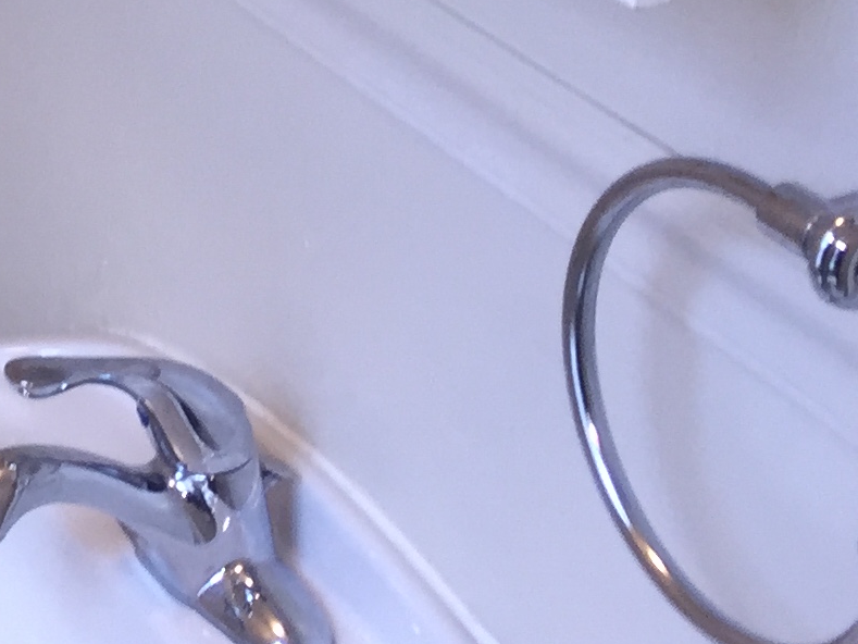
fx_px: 2975
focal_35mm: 120
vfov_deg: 11.7
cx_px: -760
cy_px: -412
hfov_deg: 14.2
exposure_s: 1/30
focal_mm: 4.15
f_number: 2.2
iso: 40
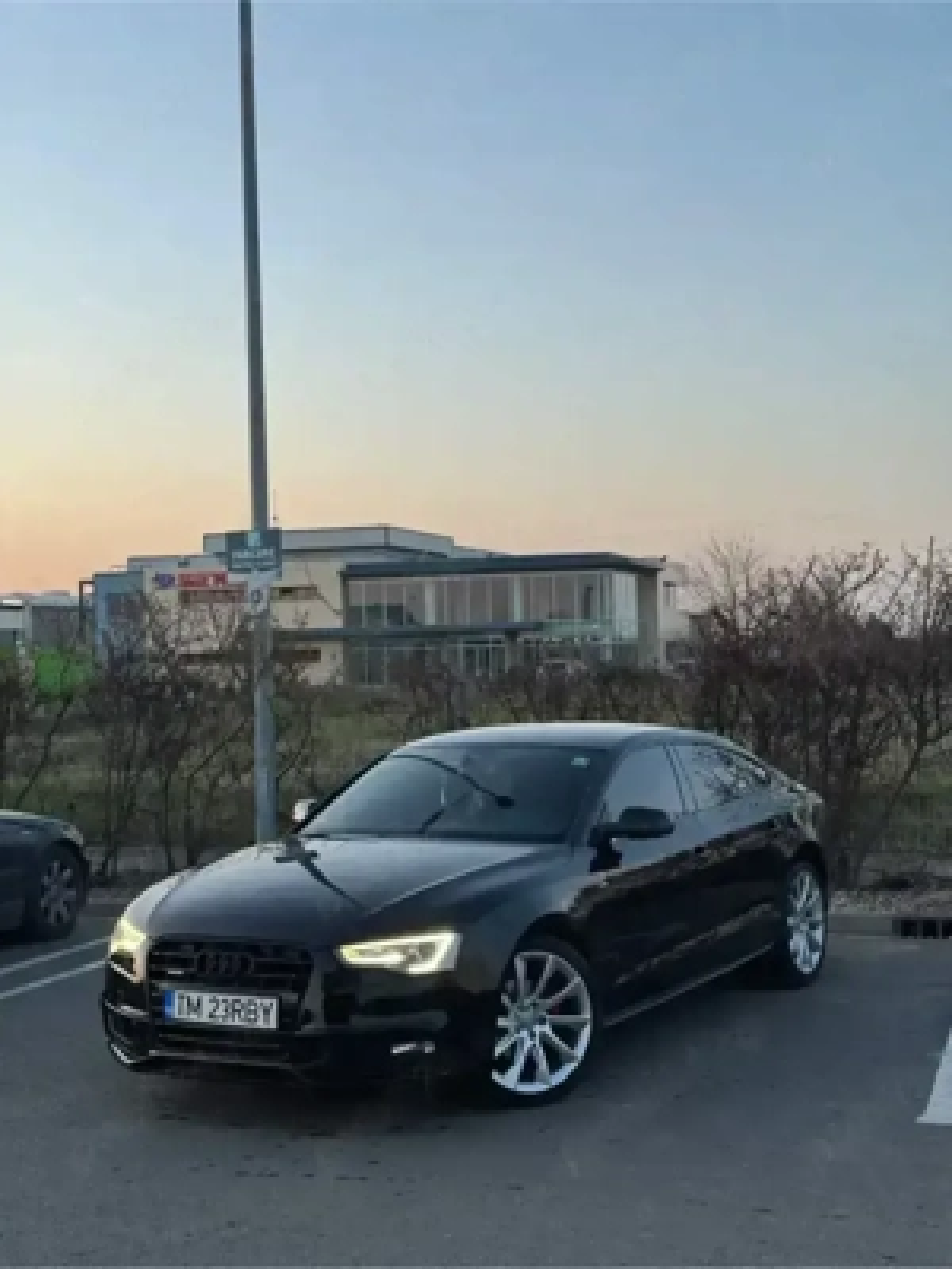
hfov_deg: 30.3
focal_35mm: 48
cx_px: 476
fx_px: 1760
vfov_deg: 39.7
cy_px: 634
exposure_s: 1/132
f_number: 1.78
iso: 50
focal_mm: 6.76
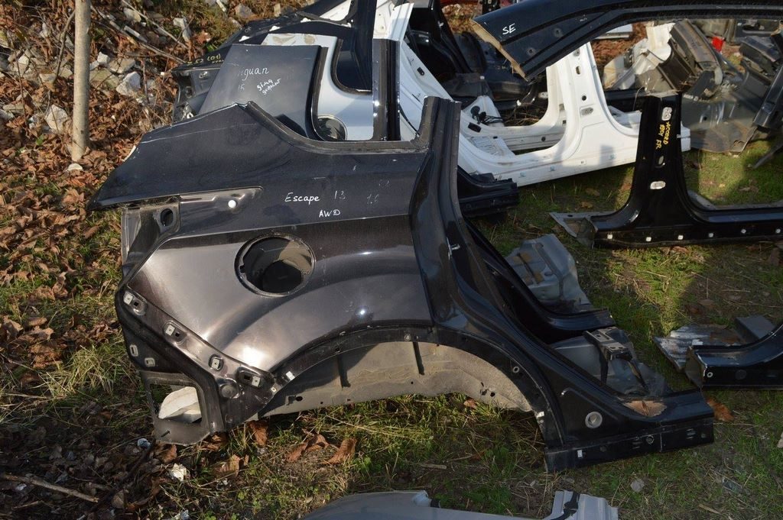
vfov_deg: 43.5
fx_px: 652
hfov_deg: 62.0
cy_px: 260
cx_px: 392
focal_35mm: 30
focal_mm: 20
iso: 100
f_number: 8
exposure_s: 1/200
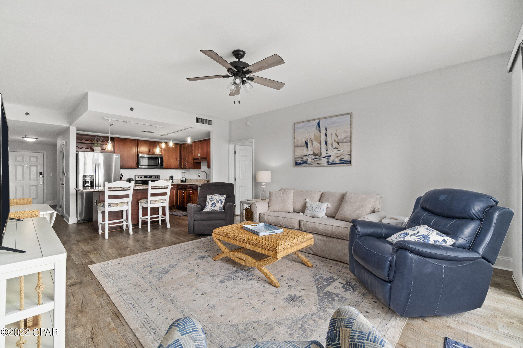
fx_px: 218
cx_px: 262
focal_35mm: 15
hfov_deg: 100.4
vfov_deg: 77.3
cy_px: 174
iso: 800
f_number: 8
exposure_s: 1/20
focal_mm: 10
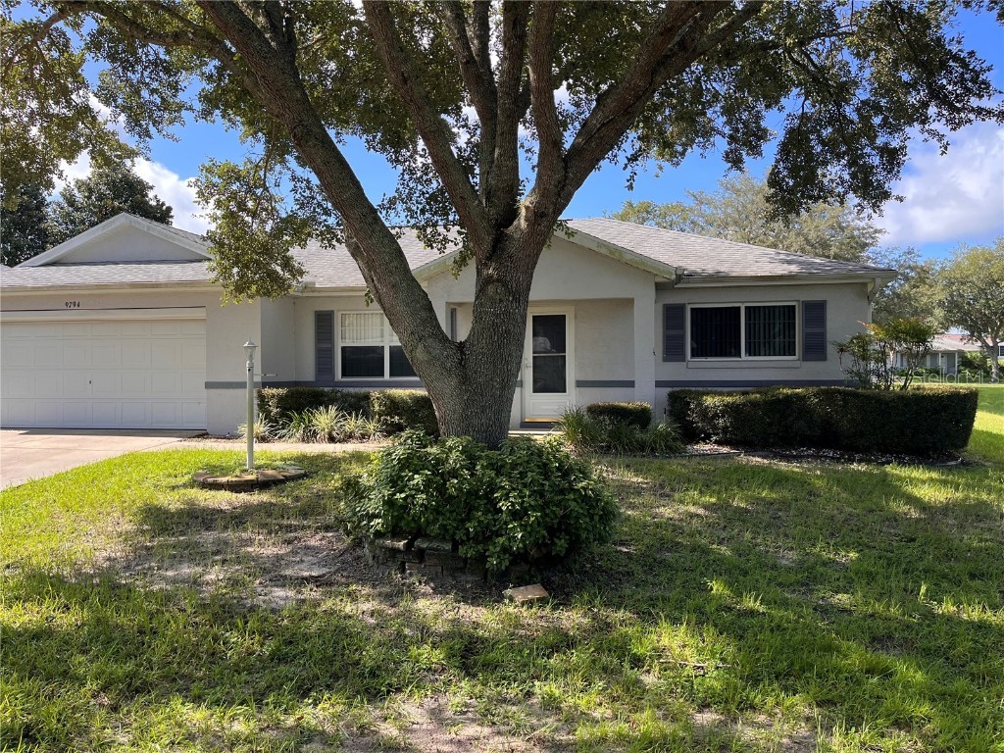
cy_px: 376
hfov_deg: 67.3
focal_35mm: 26
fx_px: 754
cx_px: 502
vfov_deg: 53.1
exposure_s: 1/833
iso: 50
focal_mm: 5.1
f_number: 1.6
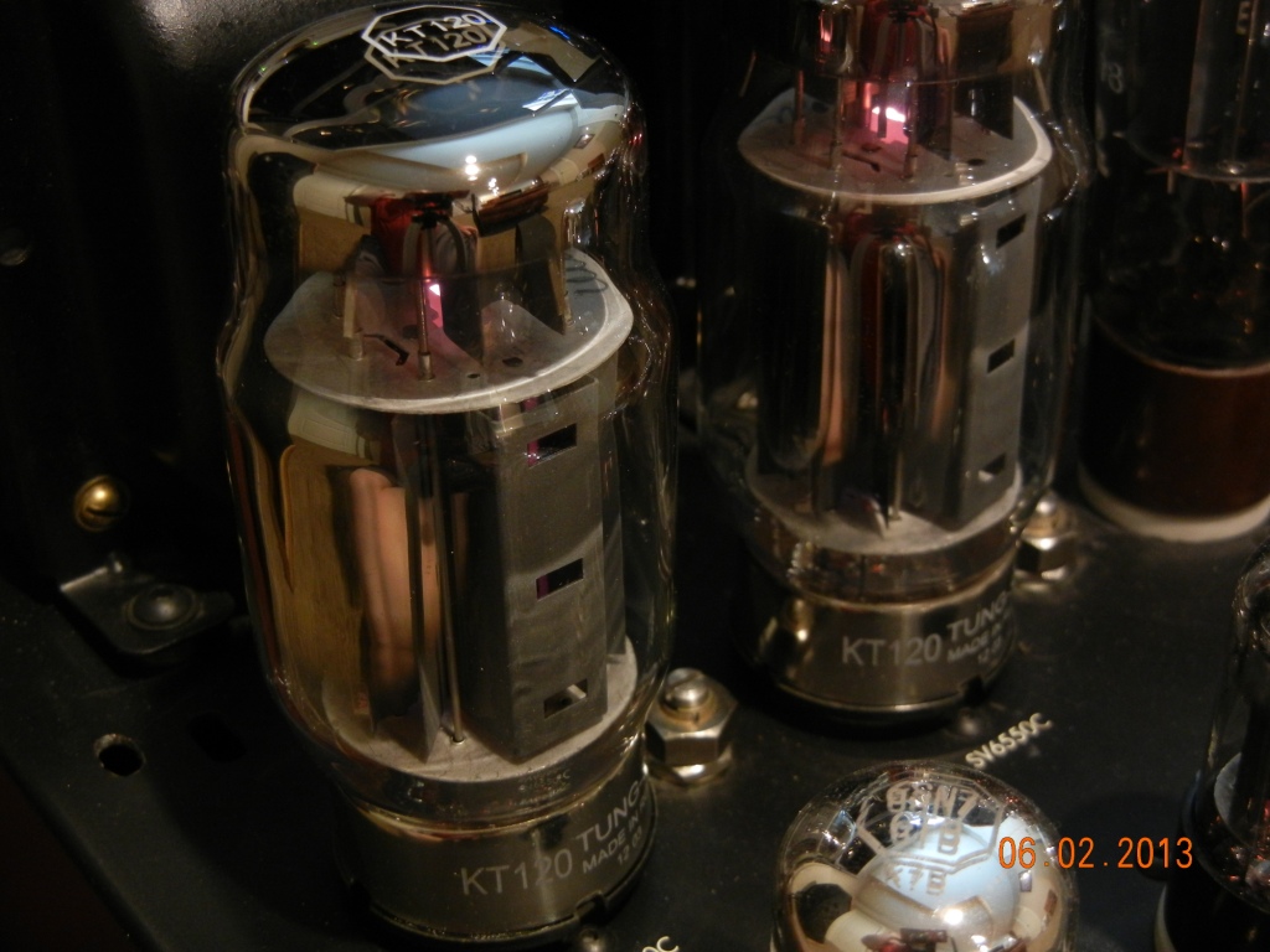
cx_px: 635
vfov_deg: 28.0
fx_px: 1908
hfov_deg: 36.8
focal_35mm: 52
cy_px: 476
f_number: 3.9
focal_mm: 9.3
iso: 400
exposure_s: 1/1.8
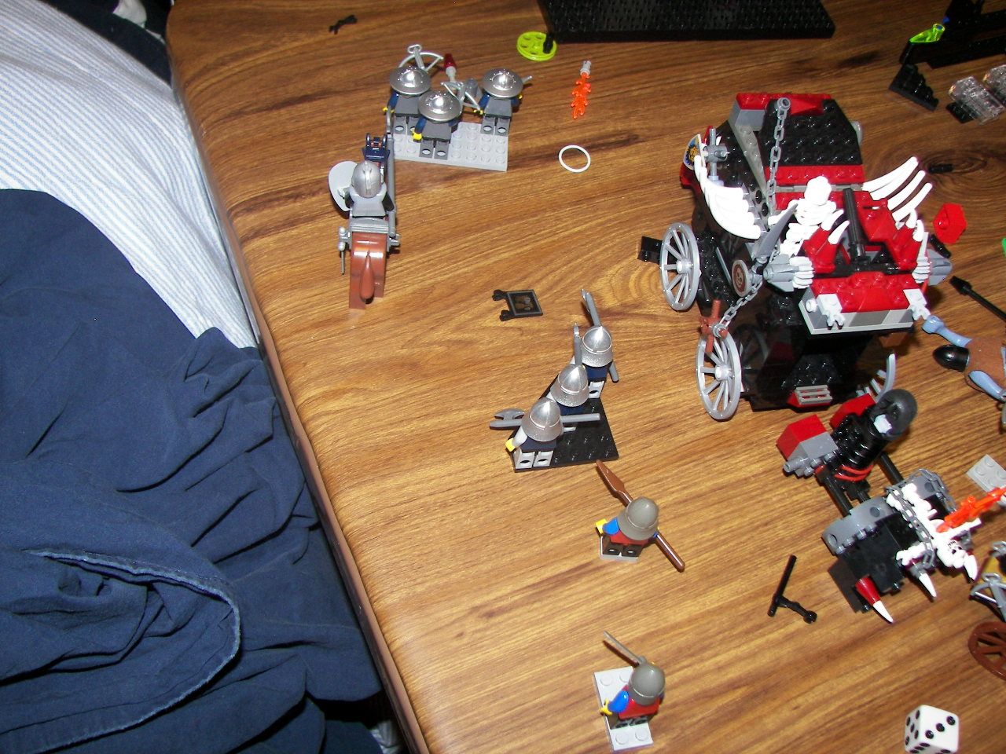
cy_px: 377
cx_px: 503
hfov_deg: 51.4
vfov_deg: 39.7
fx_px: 1046
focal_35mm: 36
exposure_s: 1/30
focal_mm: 6
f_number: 2.8
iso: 100
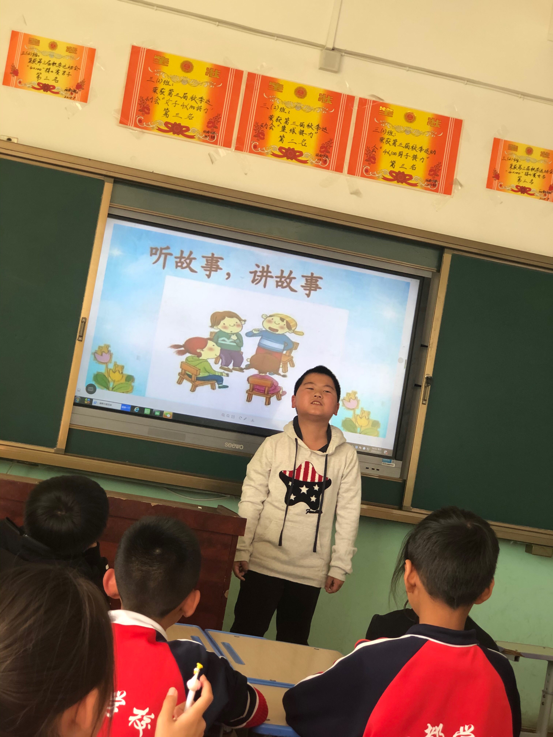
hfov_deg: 25.7
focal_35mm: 57
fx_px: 1214
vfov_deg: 33.8
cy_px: 368
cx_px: 276
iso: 40
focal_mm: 6.6
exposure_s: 1/30
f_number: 2.8
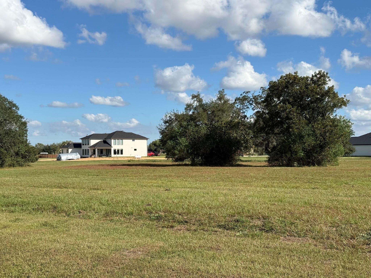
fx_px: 514
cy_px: 139
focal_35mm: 48
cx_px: 186
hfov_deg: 39.7
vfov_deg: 30.3
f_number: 1.78
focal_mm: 6.76
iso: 64
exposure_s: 1/5587
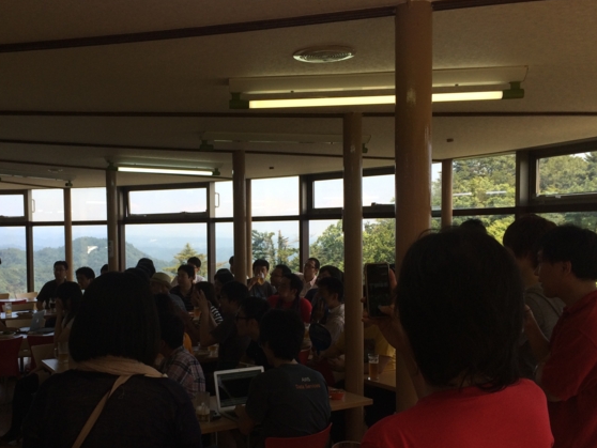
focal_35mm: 43
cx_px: 230
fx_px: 742
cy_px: 272
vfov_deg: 33.5
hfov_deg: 43.5
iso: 32
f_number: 2.2
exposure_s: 1/500
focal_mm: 4.12
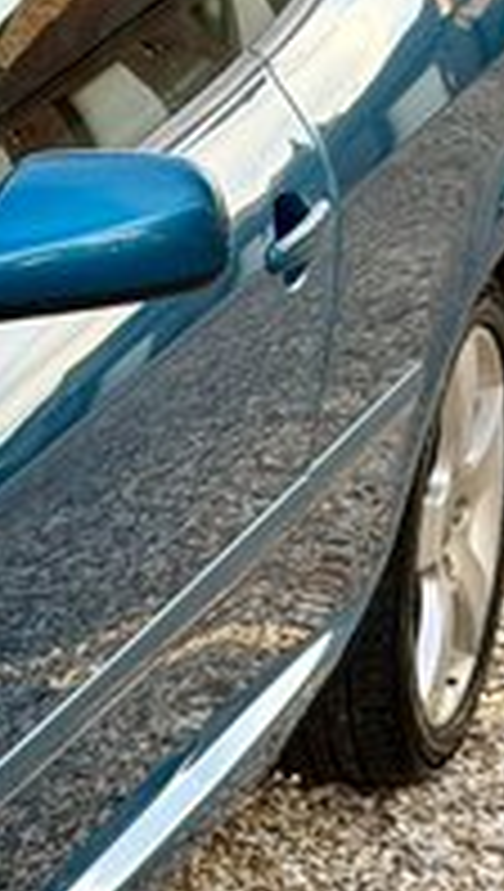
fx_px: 4992
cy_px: 810
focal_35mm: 211
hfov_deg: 5.5
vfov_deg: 10.1
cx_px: -940
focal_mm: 6.76
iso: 64
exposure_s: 1/371
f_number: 1.78
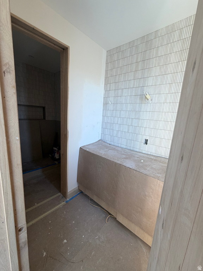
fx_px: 109
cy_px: 136
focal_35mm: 14
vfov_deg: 102.1
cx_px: 102
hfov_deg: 85.7
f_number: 2.2
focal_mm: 2.22
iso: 100
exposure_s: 1/121
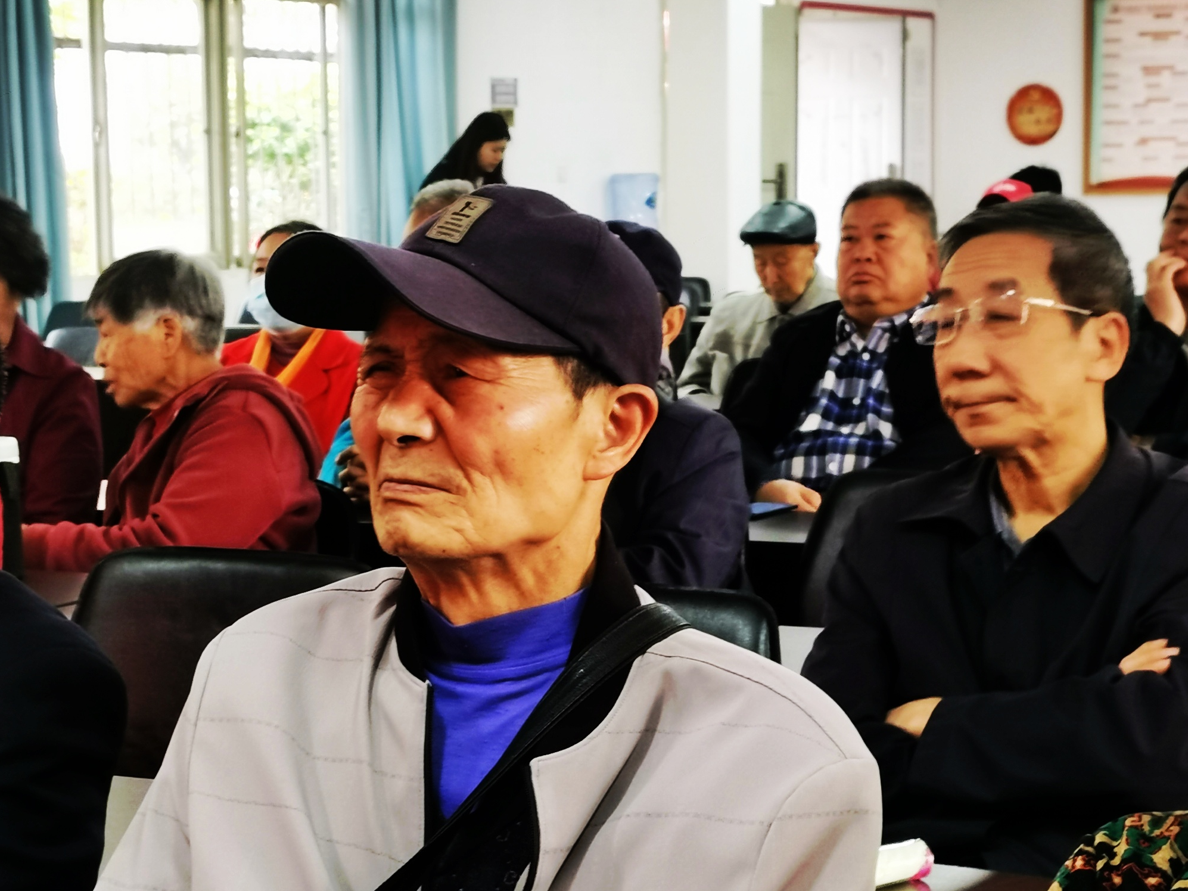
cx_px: 584
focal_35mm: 86
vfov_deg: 17.1
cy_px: 671
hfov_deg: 22.8
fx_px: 2951
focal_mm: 5.56
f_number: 1.6
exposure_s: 1/20
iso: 64
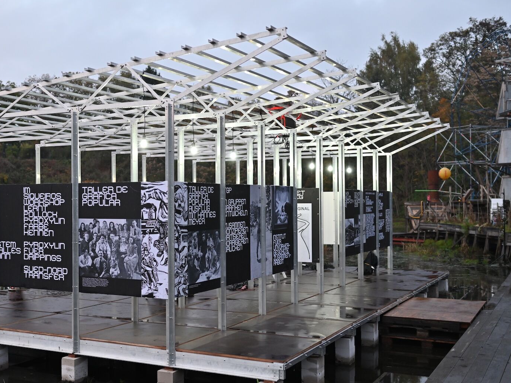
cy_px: 197
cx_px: 155
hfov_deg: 38.3
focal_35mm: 49
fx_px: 723
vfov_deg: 29.7
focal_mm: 35
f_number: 2.2
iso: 800
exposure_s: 1/320
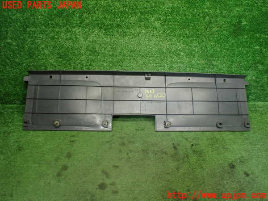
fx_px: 232
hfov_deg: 60.0
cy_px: 100
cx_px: 134
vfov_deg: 46.8
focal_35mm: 30
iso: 500
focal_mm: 5.4
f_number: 2.3
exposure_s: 1/125
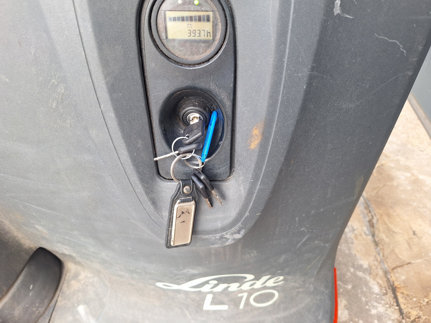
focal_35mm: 23
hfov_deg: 73.9
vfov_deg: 58.9
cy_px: 162
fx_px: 286
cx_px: 216
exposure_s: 1/100
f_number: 1.8
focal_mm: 5.54
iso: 40
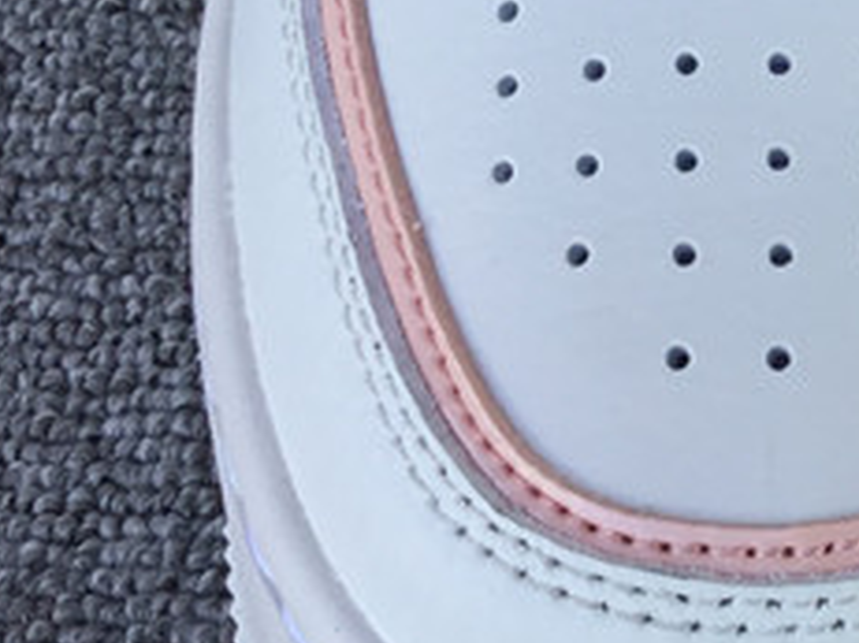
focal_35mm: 121
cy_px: 43
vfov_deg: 12.1
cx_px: 1324
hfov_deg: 15.0
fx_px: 3001
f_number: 2.4
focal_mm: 3.3
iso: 25
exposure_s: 1/199
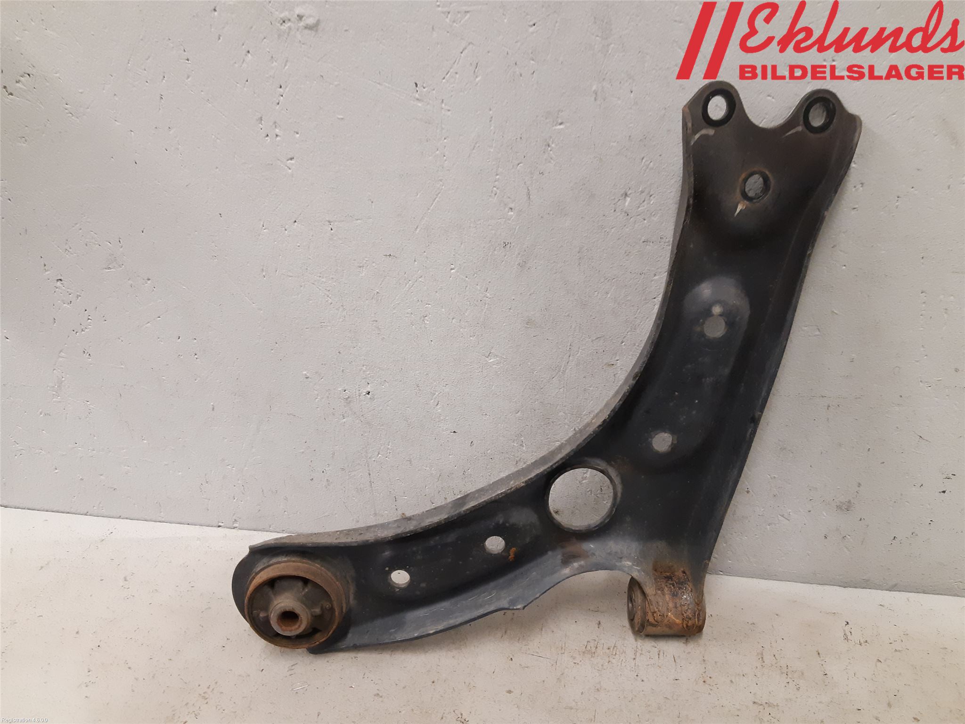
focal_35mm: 26
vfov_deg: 53.1
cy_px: 362
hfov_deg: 67.3
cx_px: 482
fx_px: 725
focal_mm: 3.93
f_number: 1.7
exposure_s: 1/50
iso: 250
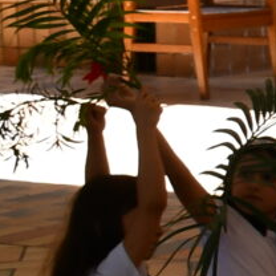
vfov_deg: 6.7
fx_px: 2336
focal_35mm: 259
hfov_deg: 5.9
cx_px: 1038
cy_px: -82
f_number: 5.6
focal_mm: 22
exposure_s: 1/250
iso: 320
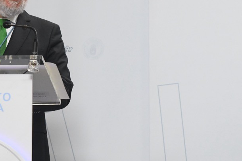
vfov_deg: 8.9
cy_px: 104
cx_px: 115
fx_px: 1035
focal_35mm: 154
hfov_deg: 13.3
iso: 2500
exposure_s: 1/320
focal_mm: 58
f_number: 6.3
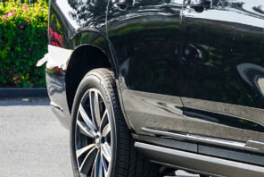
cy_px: 53
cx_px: 416
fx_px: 1776
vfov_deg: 5.7
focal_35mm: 242
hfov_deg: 8.3
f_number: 9
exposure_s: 1/640
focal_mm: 70
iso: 800
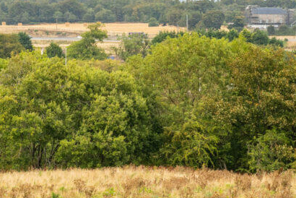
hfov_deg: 7.8
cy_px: 13
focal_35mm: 262
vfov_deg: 5.2
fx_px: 2156
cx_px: -22
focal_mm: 70
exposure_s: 1/400
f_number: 9
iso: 320
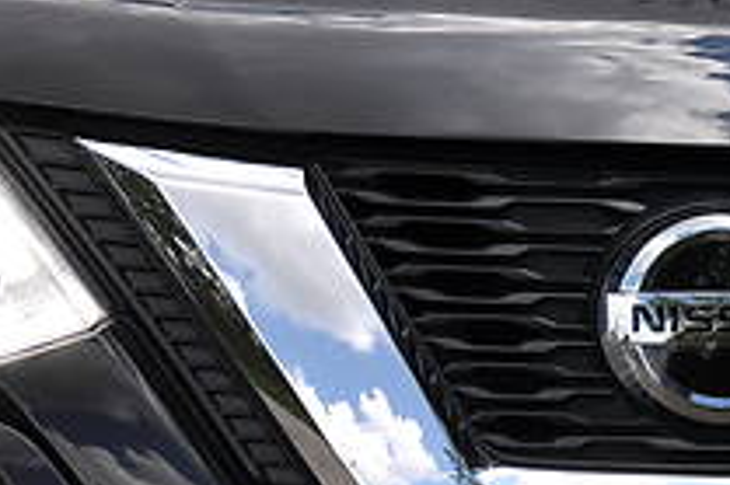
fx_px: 4071
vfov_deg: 6.8
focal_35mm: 201
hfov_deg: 10.2
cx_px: 472
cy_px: 365
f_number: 4.5
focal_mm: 35
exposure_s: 1/1000
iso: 200
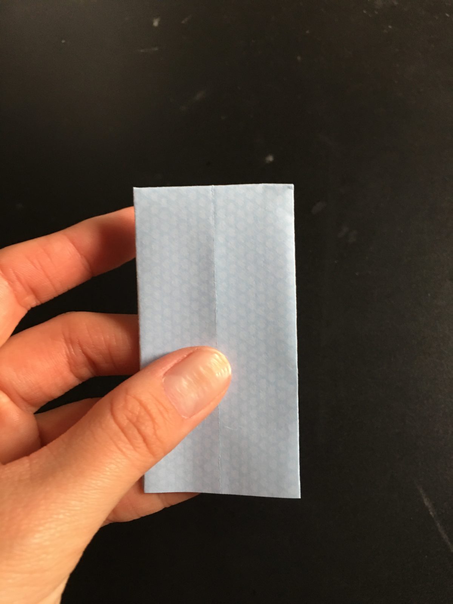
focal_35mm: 29
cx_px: 226
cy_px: 302
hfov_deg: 48.2
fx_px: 506
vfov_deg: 61.7
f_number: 2.2
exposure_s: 1/15
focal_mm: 4.15
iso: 64
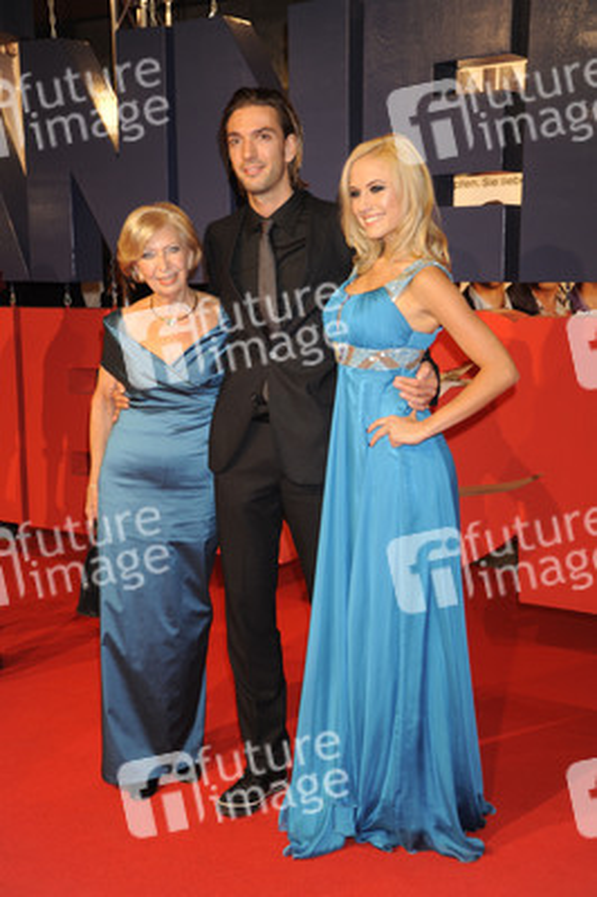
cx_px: 298
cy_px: 448
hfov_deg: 26.9
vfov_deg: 39.6
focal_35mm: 50
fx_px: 1246
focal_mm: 50
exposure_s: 1/160
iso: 800
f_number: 4.5
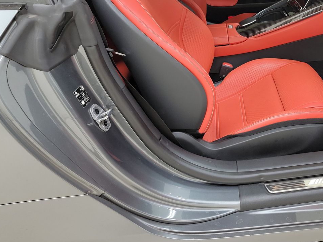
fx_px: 373
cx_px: 260
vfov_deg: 35.0
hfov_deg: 44.5
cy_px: 56
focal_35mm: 40
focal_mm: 6.7
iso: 164
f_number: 1.8
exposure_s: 1/59
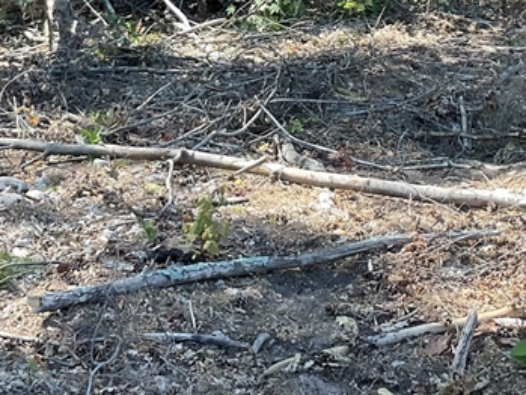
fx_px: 1292
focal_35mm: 85
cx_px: 265
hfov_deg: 23.0
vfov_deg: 17.0
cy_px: -6
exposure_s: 1/120
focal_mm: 3
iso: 25
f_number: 1.8
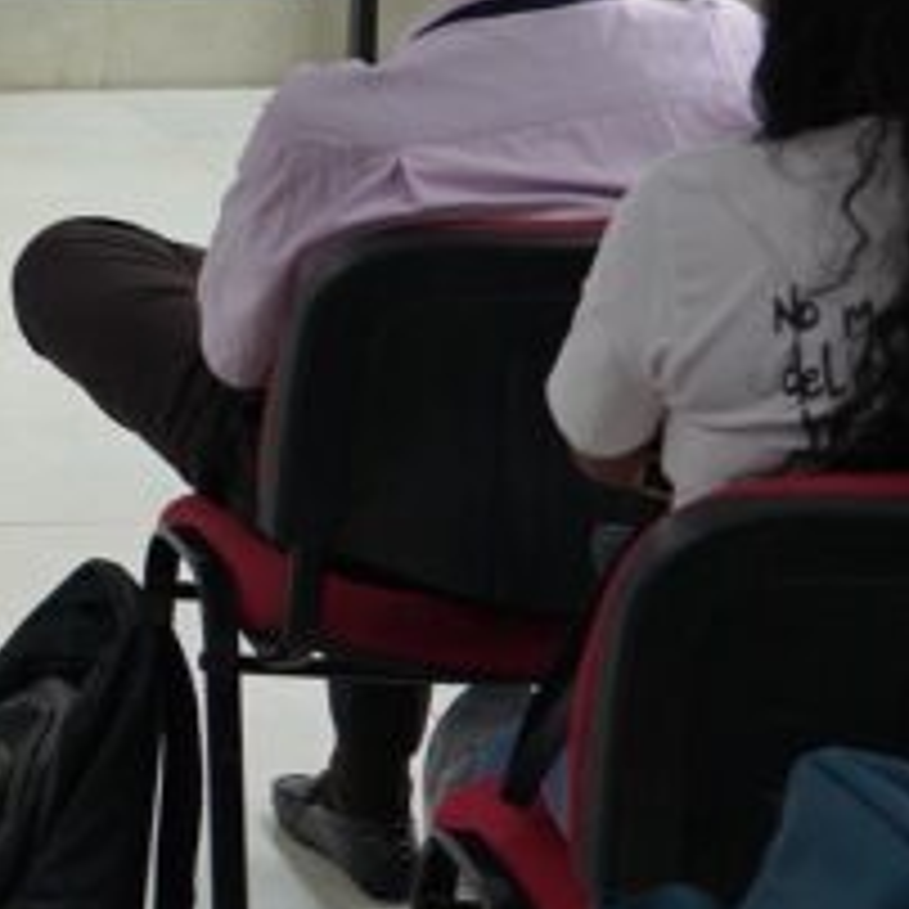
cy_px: -110
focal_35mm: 138
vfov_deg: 12.4
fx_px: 4100
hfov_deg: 11.7
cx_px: -729
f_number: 4
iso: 2000
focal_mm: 32
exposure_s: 1/160
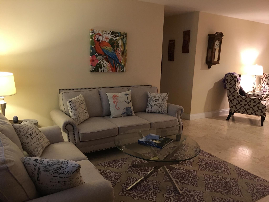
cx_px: 134
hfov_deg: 61.7
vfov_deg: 48.2
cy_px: 101
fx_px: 225
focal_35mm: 29
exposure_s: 1/10
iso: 100
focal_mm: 4.15
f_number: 2.2
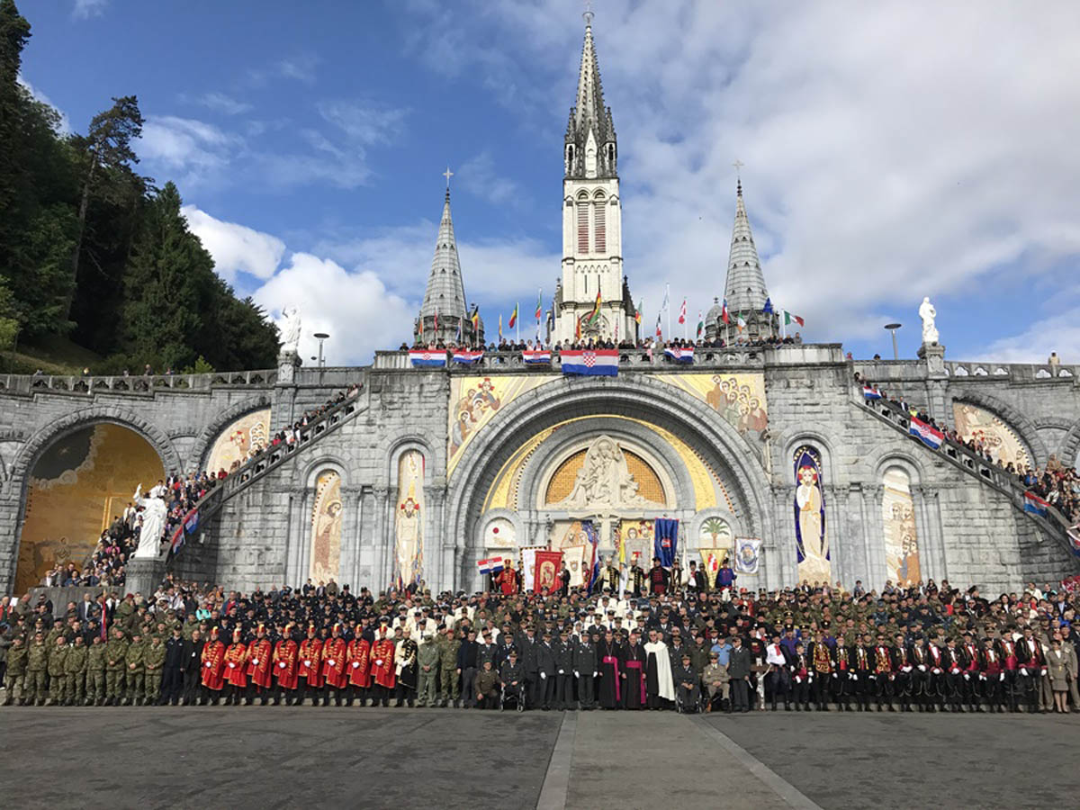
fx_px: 874
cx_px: 540
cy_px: 405
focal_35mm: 28
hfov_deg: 63.4
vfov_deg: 49.7
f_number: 1.8
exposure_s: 1/2907
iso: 20
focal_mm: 3.99
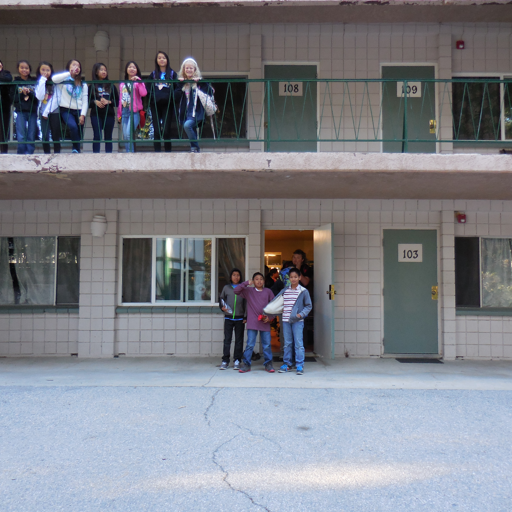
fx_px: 502
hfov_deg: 54.0
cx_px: 265
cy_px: 259
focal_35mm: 30
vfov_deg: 54.0
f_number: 3.3
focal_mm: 4.5
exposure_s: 1/30
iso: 200
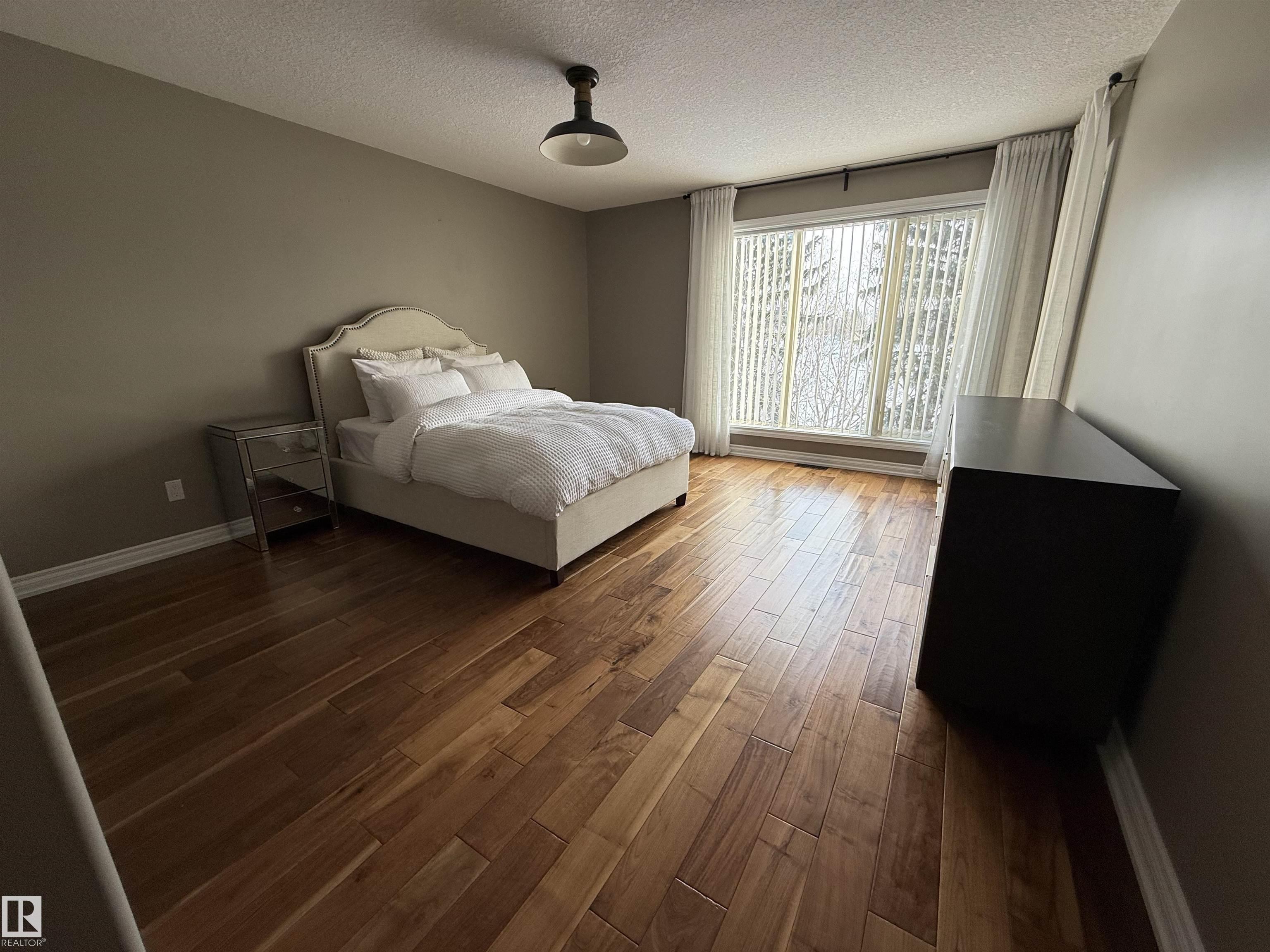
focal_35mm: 14
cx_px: 635
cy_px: 476
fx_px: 514
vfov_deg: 85.7
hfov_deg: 102.1
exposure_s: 1/99
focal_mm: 2.22
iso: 80
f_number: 2.2
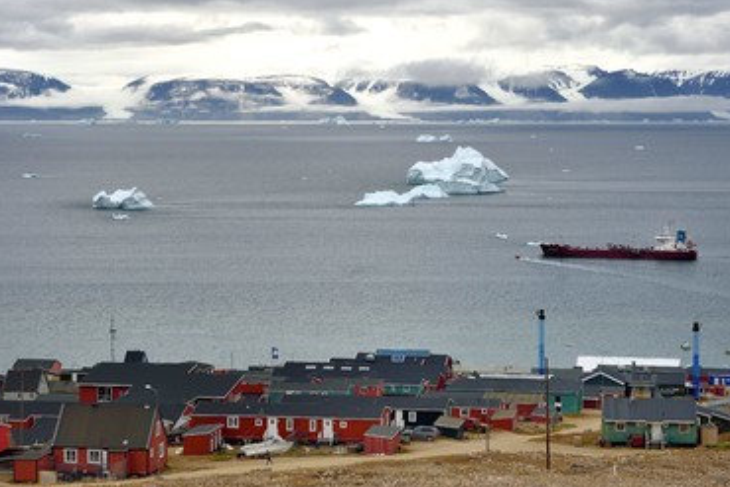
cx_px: 361
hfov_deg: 21.9
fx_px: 1886
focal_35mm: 93
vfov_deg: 14.7
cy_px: 235
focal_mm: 82
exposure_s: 1/250
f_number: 11
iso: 400
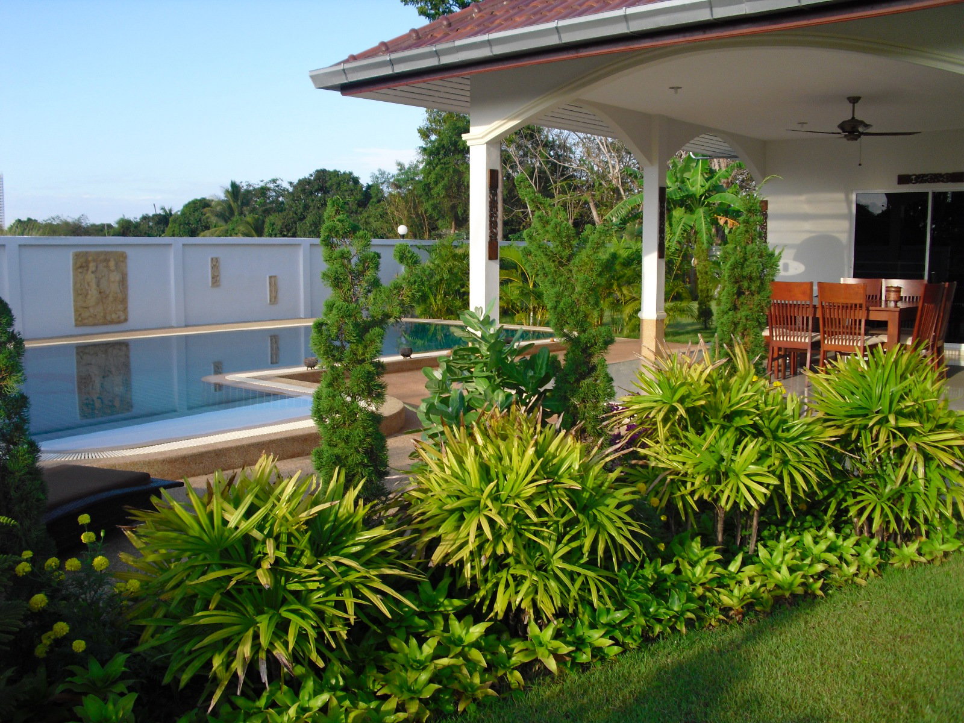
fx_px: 1003
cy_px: 362
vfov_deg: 39.7
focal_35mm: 36
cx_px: 482
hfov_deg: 51.4
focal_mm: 6.3
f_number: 7.8
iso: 100
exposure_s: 1/100
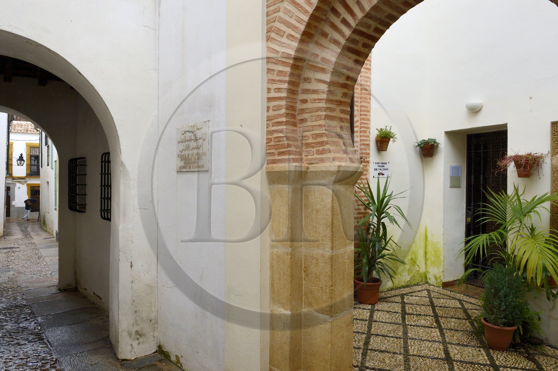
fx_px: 372
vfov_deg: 53.1
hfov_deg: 73.8
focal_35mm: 24
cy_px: 186
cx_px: 279
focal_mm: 24
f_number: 9
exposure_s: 1/160
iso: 1600
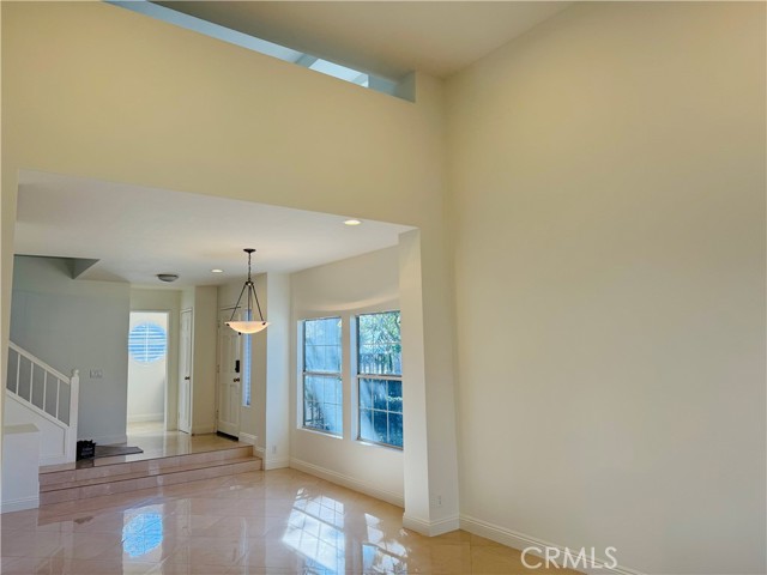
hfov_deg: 71.6
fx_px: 532
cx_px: 384
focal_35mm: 24
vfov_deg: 56.8
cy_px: 288
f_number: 1.78
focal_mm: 6.76
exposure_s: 1/345
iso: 80
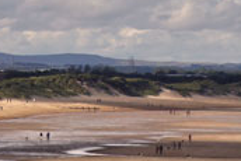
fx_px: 4208
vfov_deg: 2.2
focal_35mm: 628
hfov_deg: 3.3
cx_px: 272
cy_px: 274
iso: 100
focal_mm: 60
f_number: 13
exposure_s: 1/160
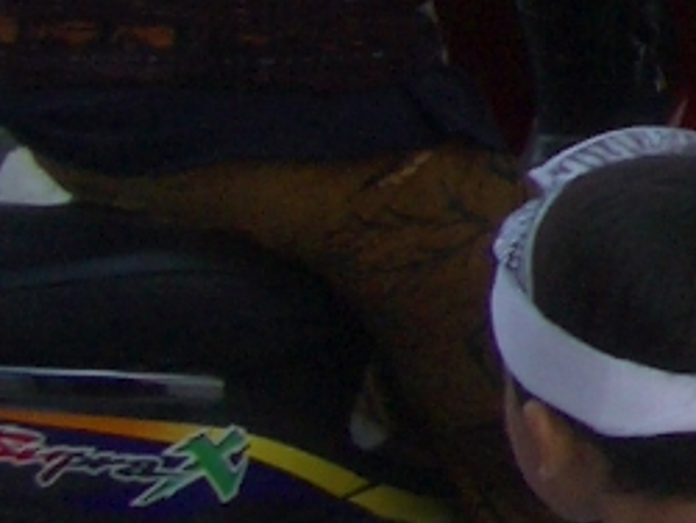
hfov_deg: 7.5
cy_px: -445
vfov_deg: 6.5
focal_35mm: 224
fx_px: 4508
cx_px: 2213
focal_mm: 5.8
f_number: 2.6
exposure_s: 1/800
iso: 50
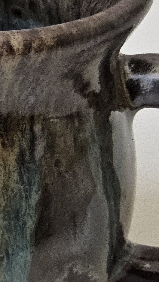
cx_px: -220
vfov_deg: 19.4
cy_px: 126
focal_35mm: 110
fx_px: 824
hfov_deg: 9.8
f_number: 2
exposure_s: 1/120
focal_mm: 3.08
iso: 250
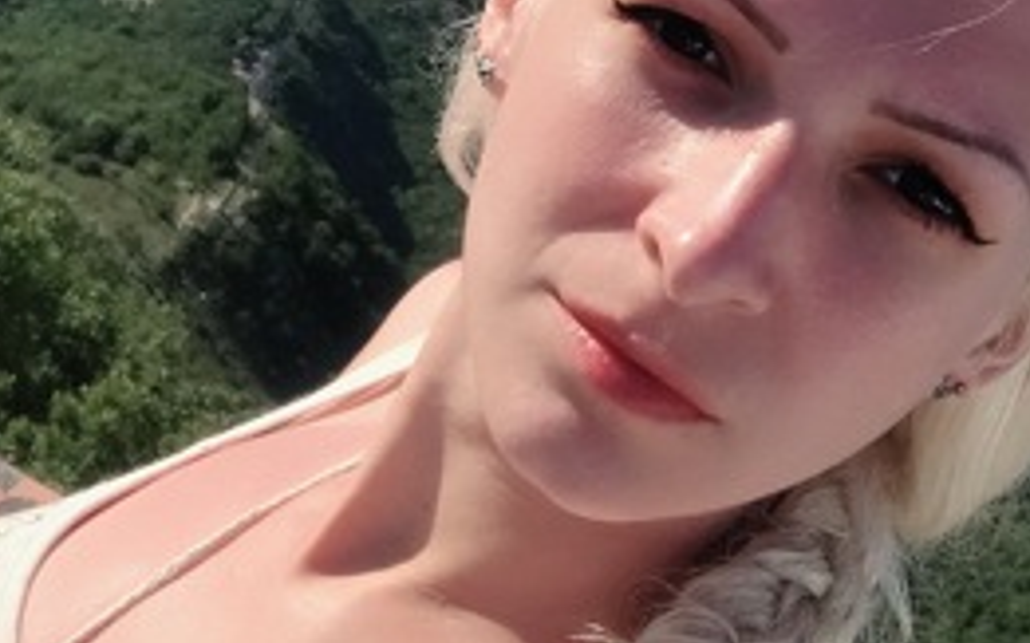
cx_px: 483
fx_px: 2189
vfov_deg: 15.8
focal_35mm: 78
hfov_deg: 26.5
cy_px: -209
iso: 25
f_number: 2.2
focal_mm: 2.87
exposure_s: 1/1222
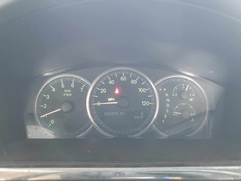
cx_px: 120
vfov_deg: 53.1
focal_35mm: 26
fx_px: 181
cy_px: 90
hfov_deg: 67.3
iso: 328
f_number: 1.5
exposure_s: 1/30
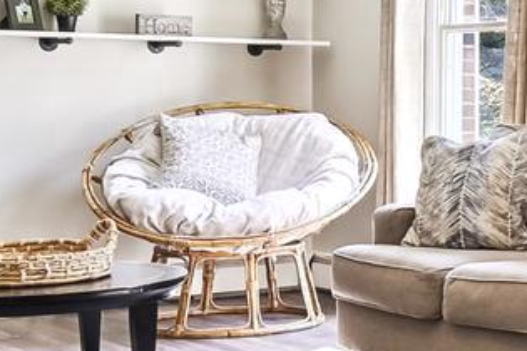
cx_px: 724
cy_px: 85
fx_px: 1522
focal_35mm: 104
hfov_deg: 18.1
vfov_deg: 13.1
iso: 160
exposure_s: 1/60
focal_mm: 16
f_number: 8
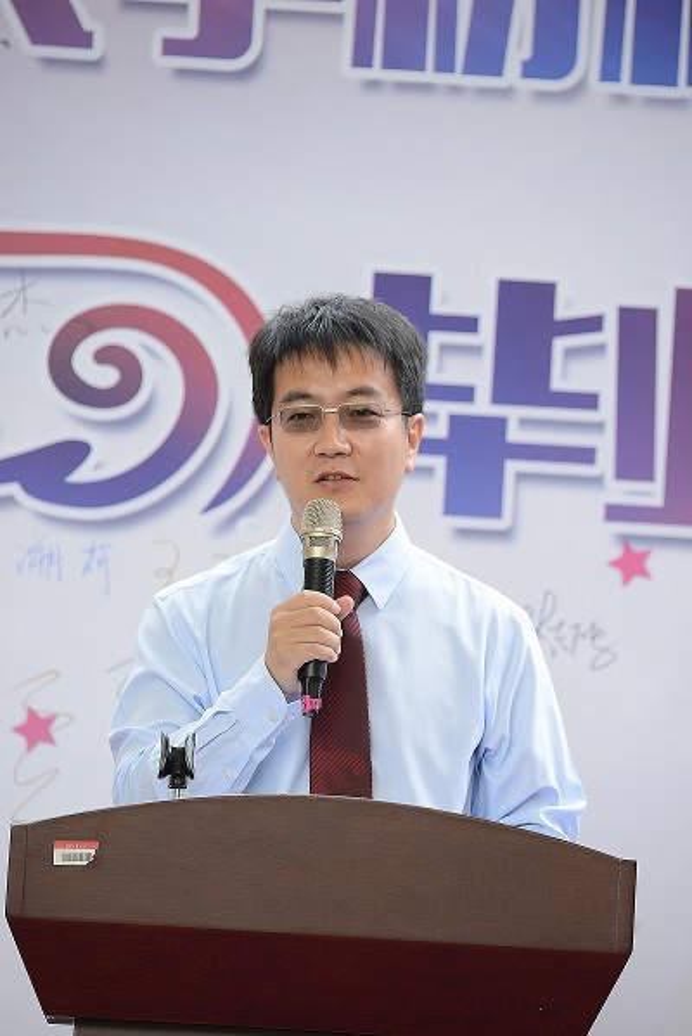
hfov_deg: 2.8
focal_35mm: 500
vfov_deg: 4.1
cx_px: 346
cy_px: 518
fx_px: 14399
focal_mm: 500
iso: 1000
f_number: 9
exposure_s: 1/160
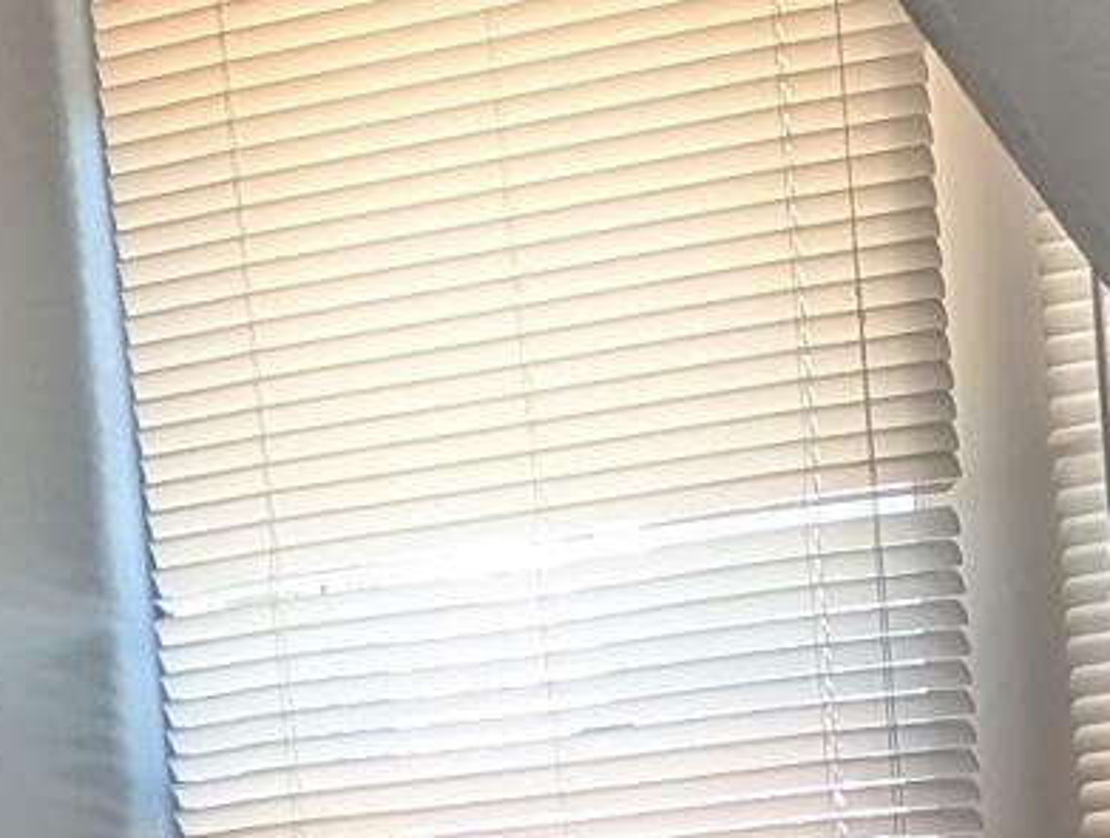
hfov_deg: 10.7
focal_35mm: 184
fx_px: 5913
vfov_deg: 7.3
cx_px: 786
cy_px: 2389
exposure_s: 1/61.7
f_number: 1.85
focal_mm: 6.81
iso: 95
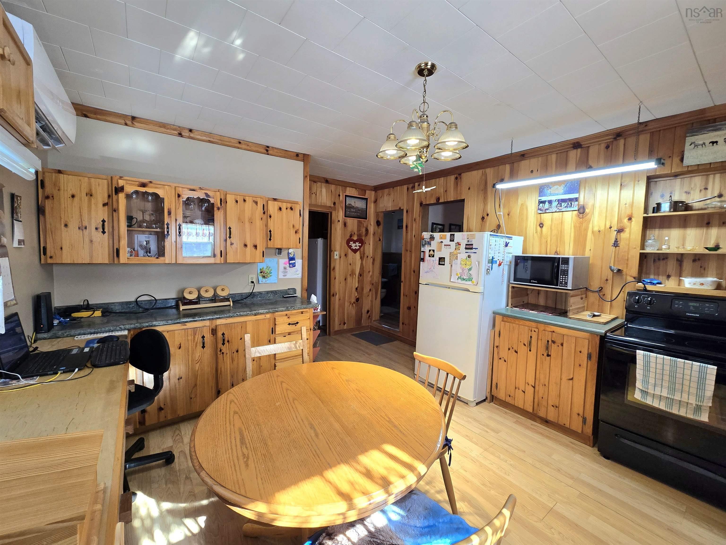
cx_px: 363
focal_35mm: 13
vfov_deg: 89.9
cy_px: 272
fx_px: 273
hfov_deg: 106.2
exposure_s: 1/60.2
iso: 80
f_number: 2.2
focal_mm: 2.2
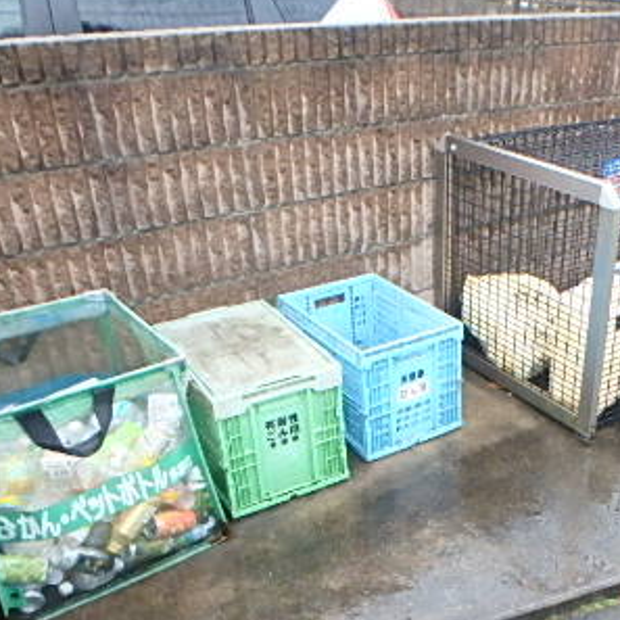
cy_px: 455
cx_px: 478
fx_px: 811
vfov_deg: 40.8
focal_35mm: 40
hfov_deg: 40.5
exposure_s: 1/80
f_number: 3.5
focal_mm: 3.7
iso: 800
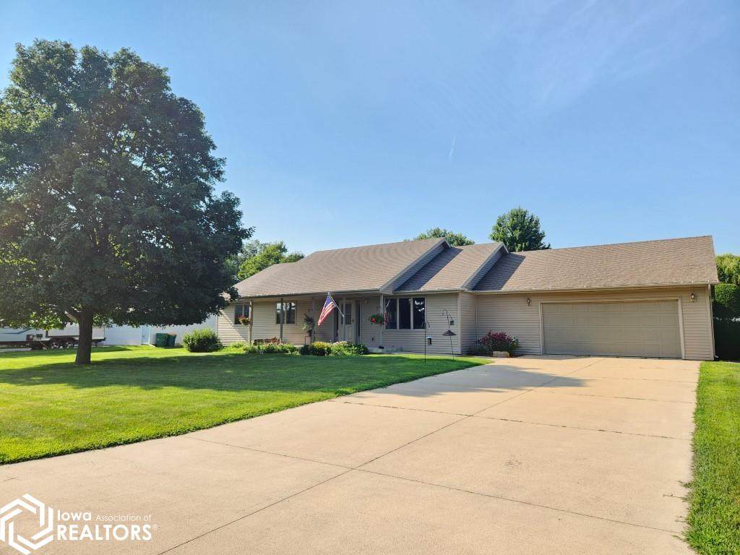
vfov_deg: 58.9
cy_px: 278
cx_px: 370
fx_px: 492
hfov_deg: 73.9
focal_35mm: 23
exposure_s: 1/673
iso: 20
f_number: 1.8
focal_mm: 5.4
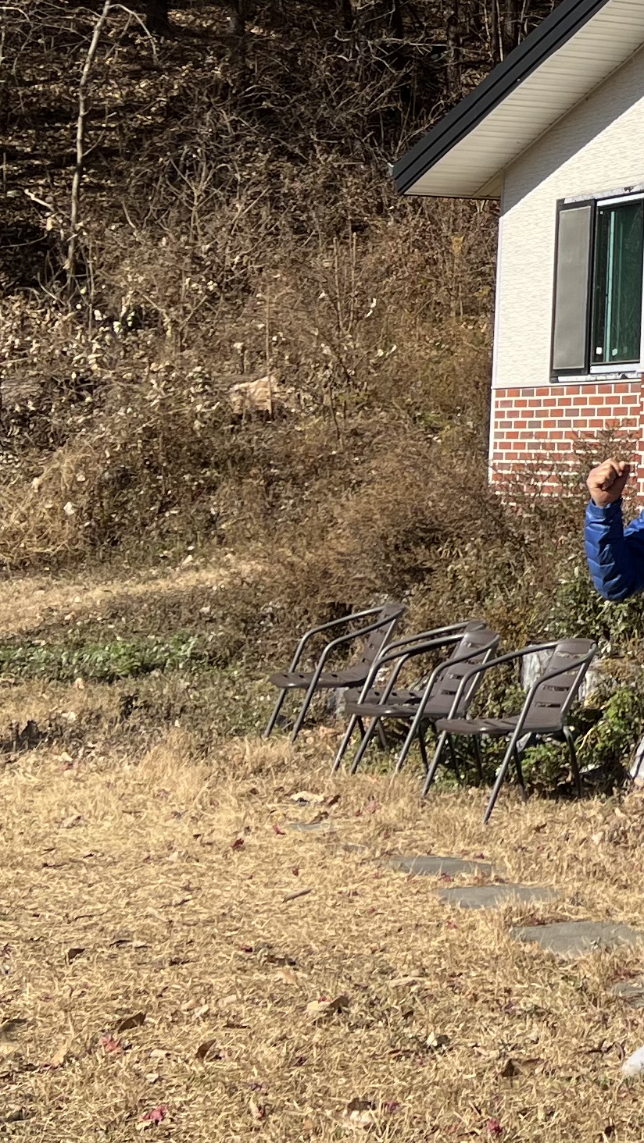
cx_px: 1080
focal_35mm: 78
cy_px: 69
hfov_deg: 14.1
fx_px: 2367
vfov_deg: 26.1
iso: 50
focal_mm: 5.7
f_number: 1.5
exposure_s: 1/5319
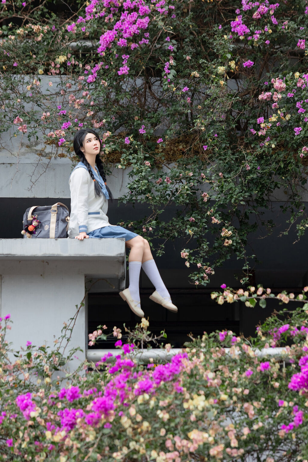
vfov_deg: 12.1
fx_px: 2182
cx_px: 153
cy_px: 231
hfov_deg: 8.1
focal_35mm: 170
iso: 320
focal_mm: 165
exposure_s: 1/320
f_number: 3.5
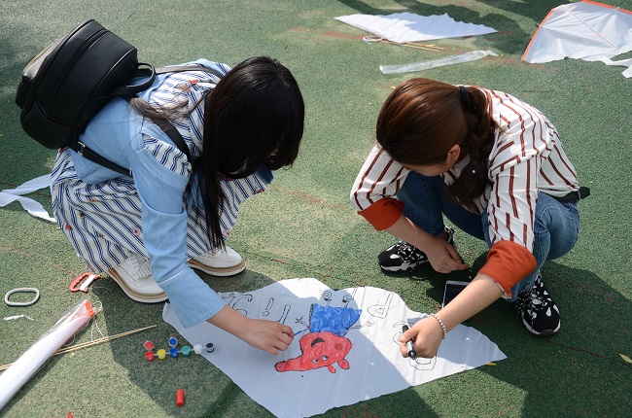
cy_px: 209
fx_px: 736
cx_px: 316
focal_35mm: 42
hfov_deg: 46.5
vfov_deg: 31.7
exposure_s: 1/1000
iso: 160
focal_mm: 28
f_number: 4
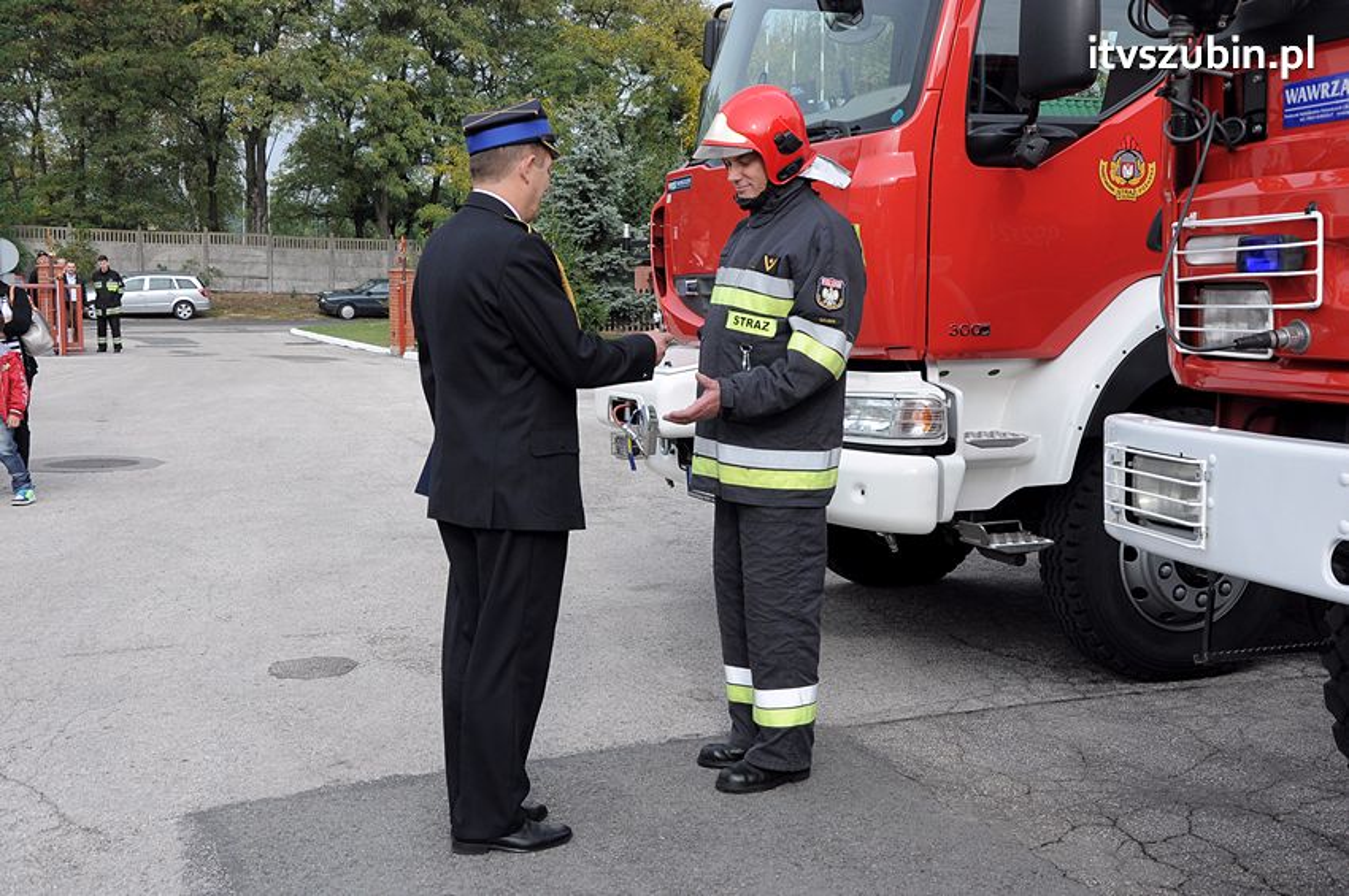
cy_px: 448
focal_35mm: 45
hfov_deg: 43.6
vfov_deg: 29.8
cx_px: 674
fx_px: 1685
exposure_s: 1/400
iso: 500
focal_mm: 30
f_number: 10
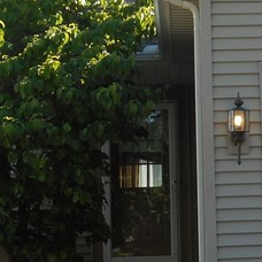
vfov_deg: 10.0
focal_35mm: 175
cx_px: 360
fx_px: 1499
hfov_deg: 9.8
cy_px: 91
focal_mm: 7.9
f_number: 4.7
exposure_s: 1/160
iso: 80
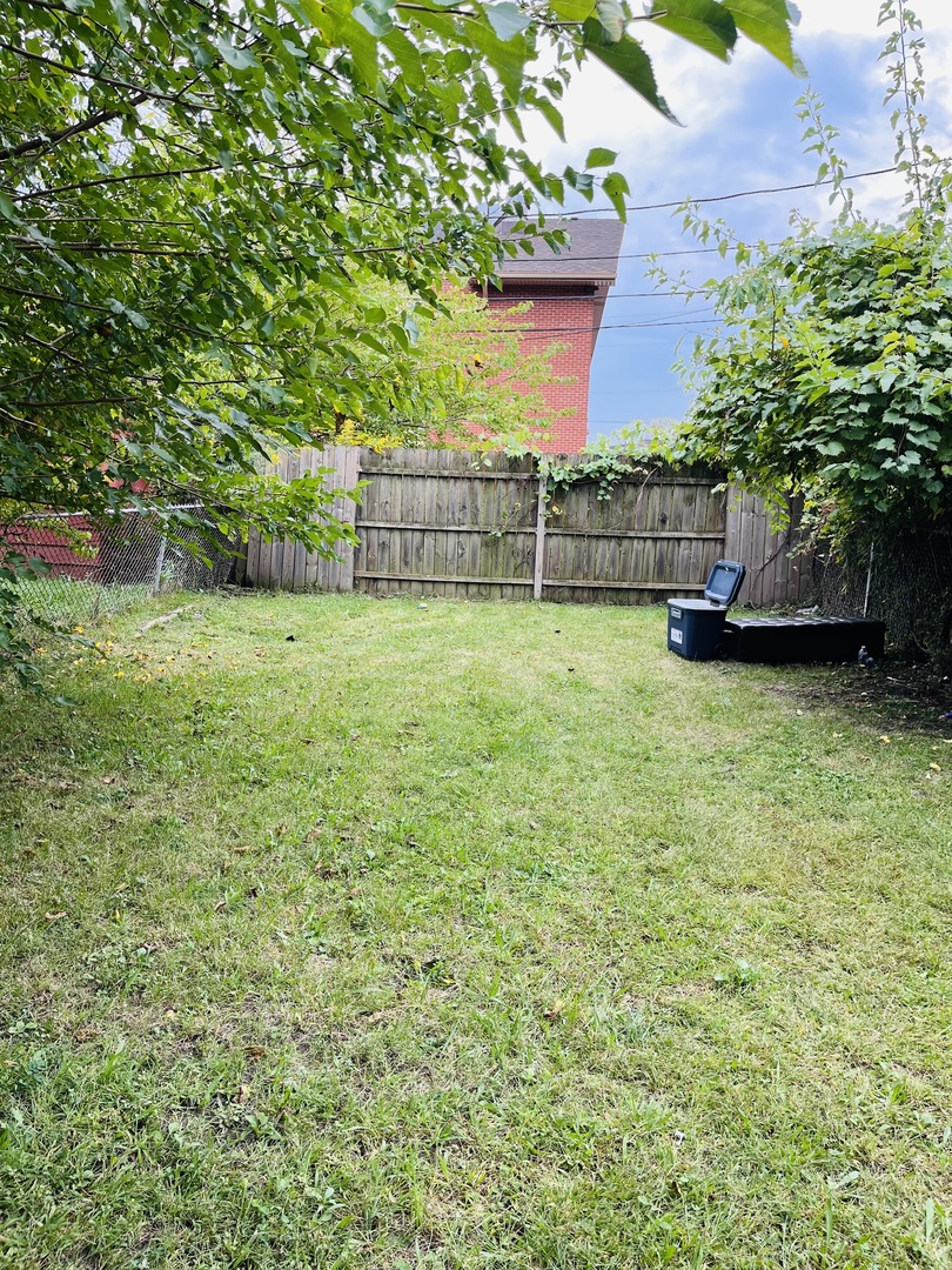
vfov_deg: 67.3
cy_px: 635
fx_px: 953
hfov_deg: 53.1
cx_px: 476
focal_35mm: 26
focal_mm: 5.1
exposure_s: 1/376
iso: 50
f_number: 1.6
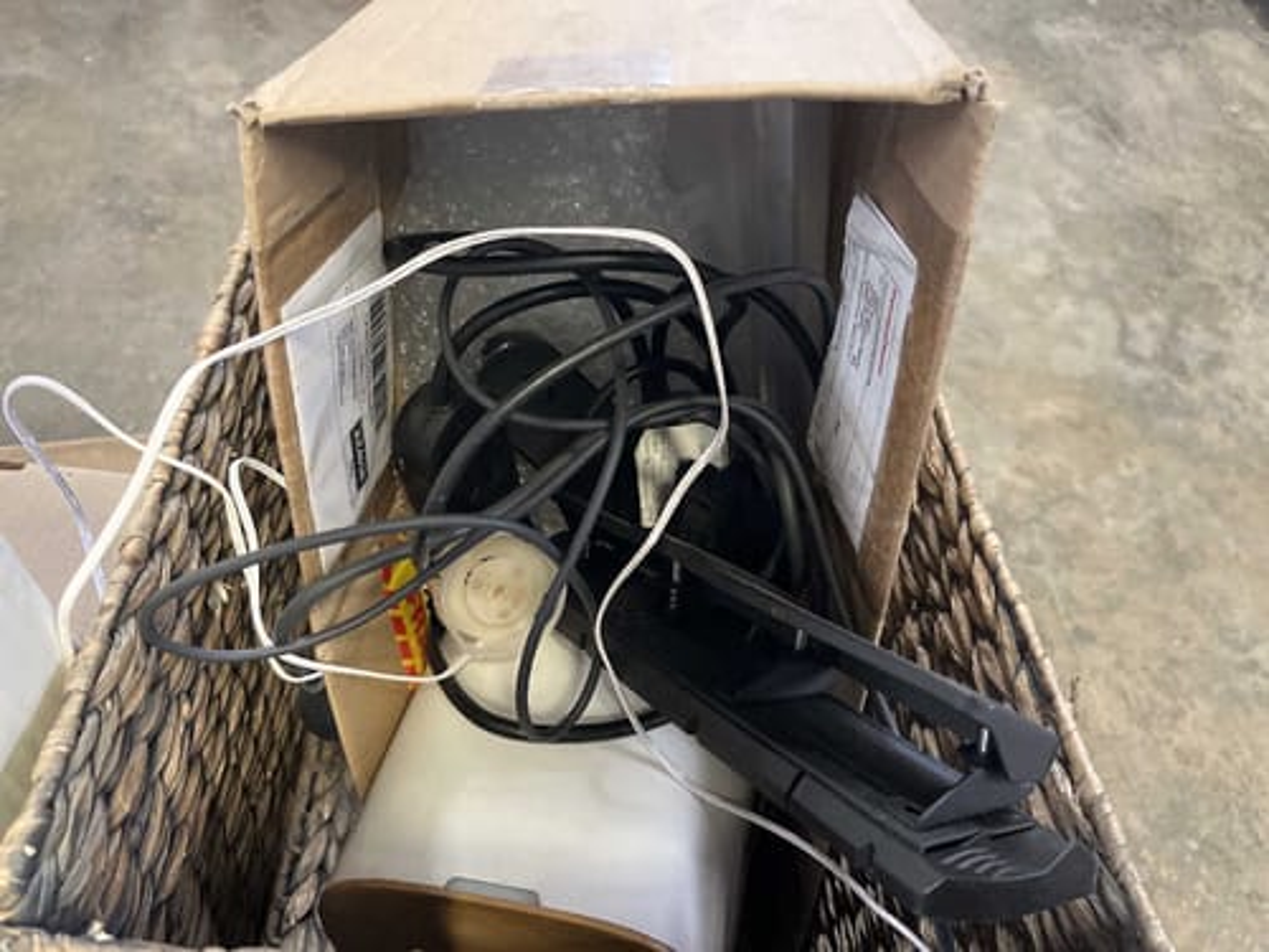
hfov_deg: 67.3
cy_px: 476
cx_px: 634
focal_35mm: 26
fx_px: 953
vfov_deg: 53.1
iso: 400
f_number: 1.6
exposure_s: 1/60
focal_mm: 5.1
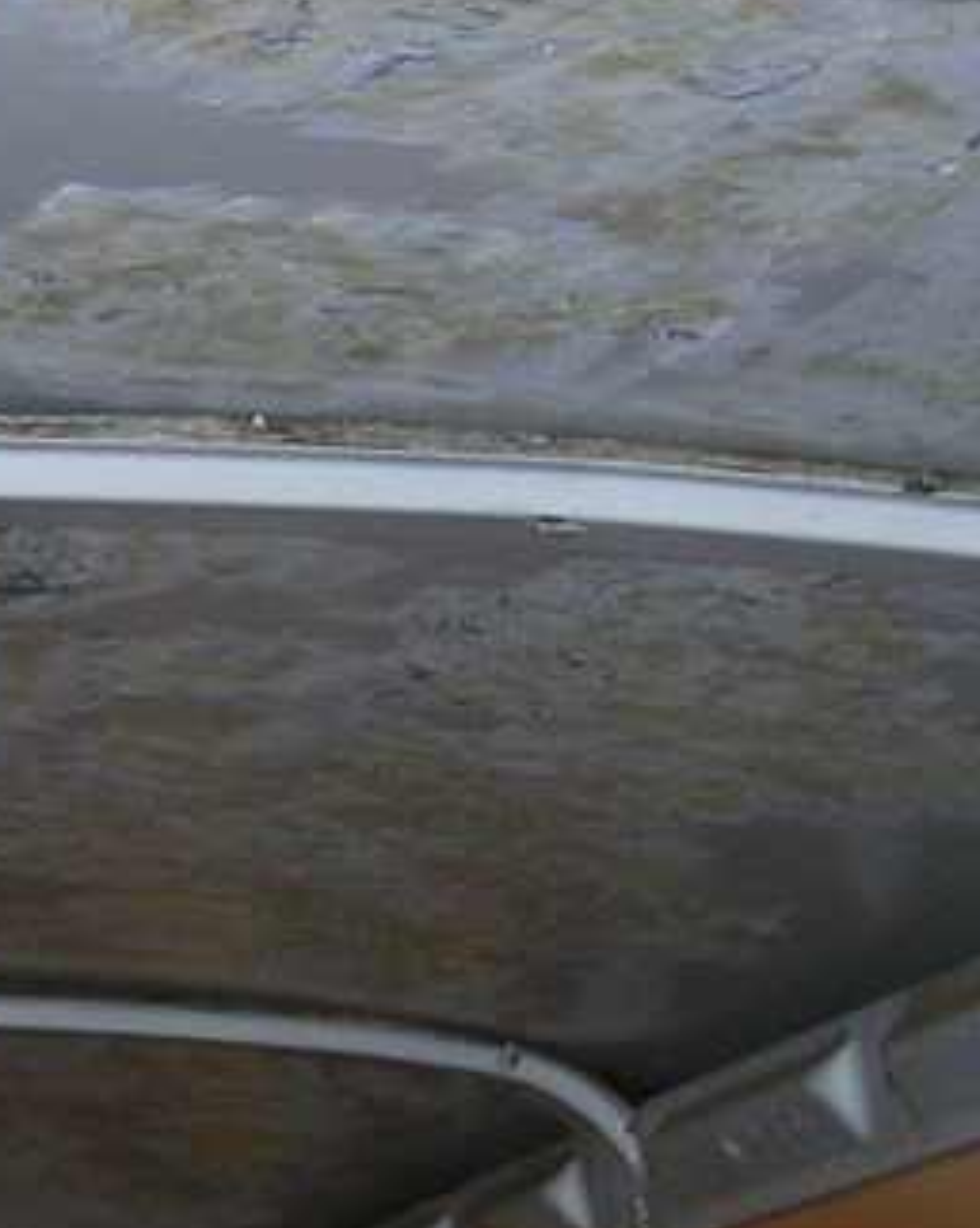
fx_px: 4175
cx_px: -419
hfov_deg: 12.8
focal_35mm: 115
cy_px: 767
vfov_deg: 16.7
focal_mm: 5.7
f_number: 2.8
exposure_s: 1/45
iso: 160
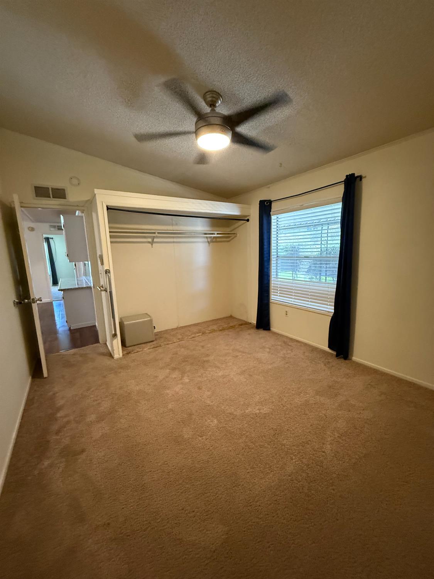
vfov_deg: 102.1
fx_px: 234
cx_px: 217
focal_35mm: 14
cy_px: 290
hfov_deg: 85.7
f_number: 2.2
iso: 1000
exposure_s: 1/60
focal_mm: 2.22
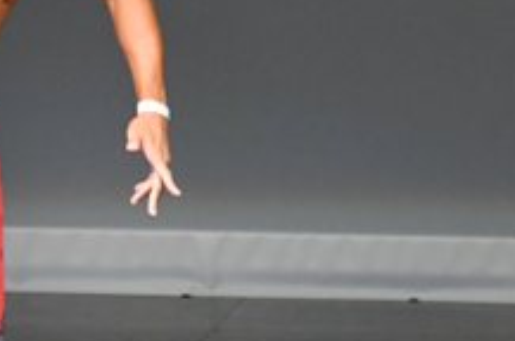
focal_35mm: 1126
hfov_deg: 1.8
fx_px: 16084
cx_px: -68
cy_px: 135
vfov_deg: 1.2
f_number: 5.6
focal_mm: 210
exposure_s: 1/400
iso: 5000
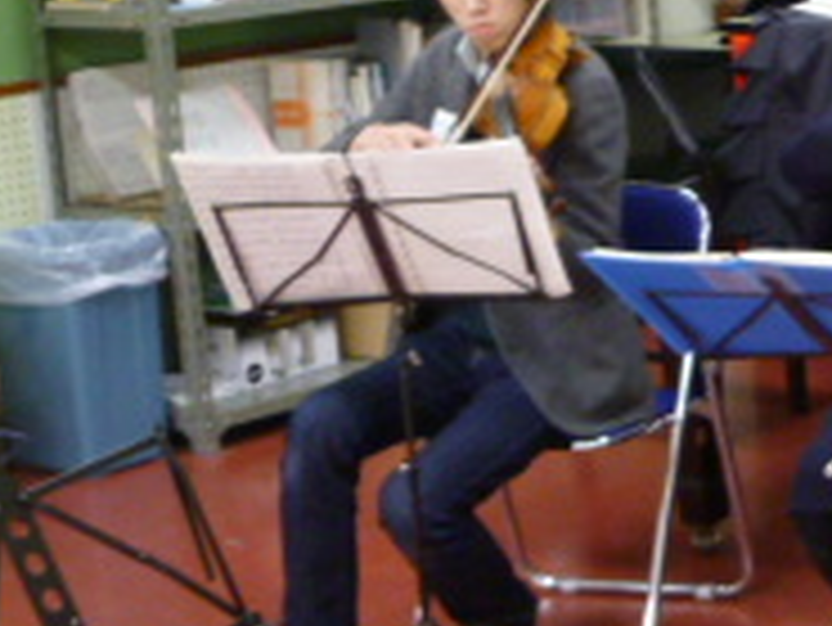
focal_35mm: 107
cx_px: 1358
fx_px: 2573
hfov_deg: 16.3
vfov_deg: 13.8
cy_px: 149
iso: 320
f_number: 3.1
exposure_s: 1/30
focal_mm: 5.5
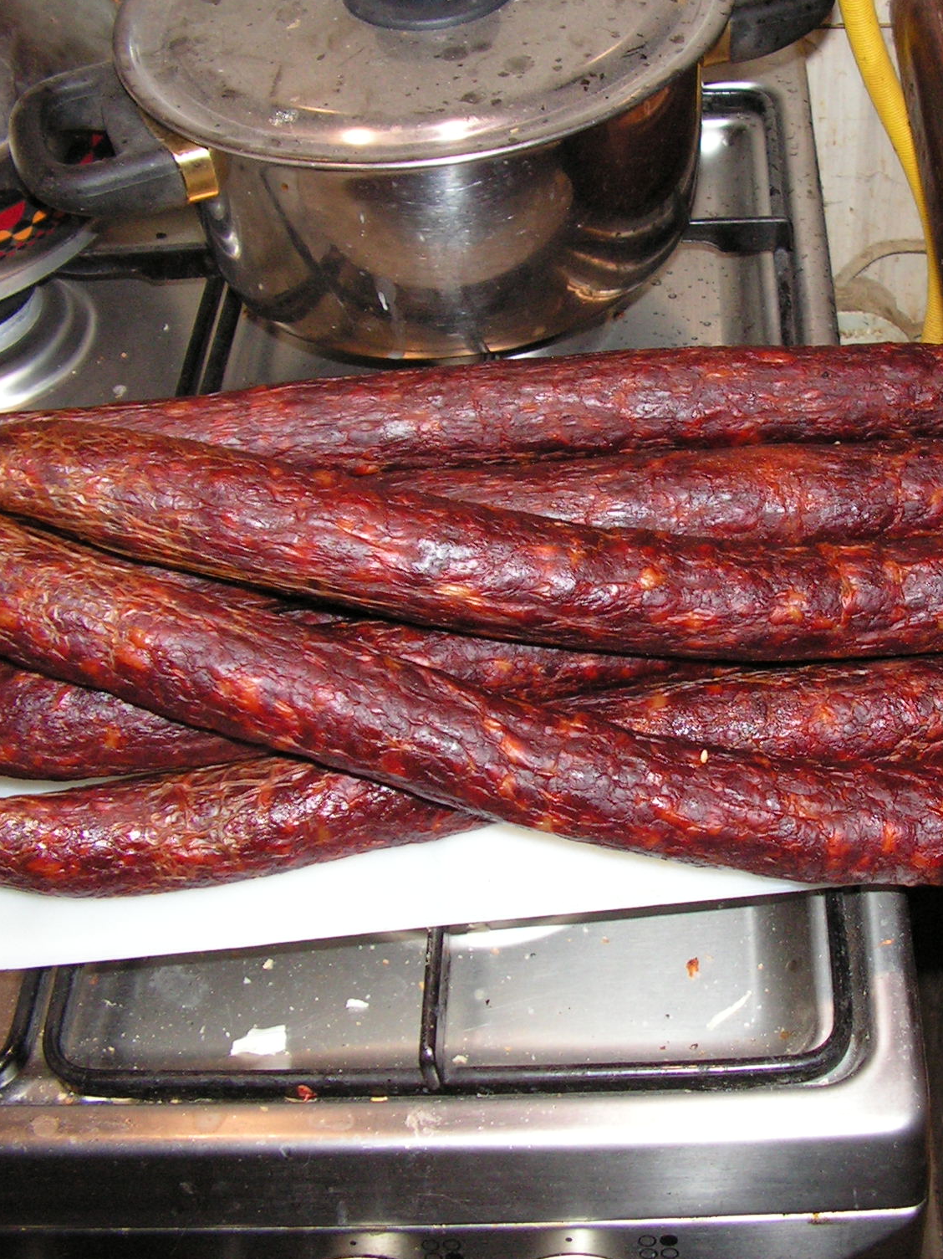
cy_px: 621
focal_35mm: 49
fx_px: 1781
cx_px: 717
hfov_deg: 29.2
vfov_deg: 38.9
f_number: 3.2
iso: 200
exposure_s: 1/40
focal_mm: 6
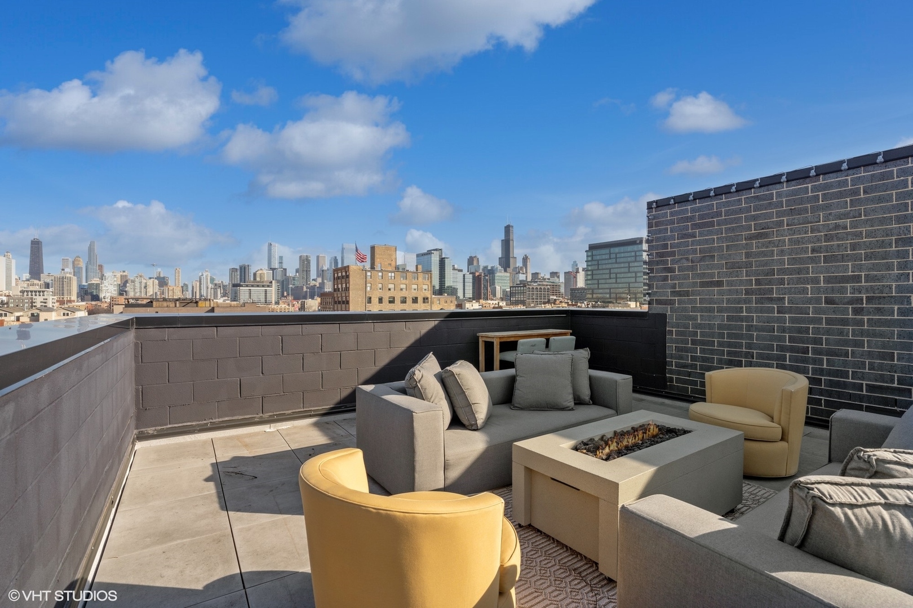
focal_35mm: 16
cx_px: 456
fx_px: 406
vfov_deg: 73.7
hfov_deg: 96.7
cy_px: 304
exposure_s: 1/400
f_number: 8
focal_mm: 16
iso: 200
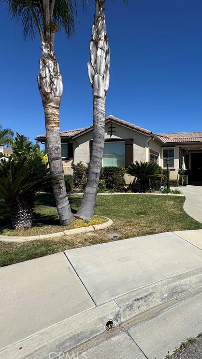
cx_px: 167
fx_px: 200
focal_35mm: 21
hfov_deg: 49.8
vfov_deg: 83.9
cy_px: 178
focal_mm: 2.22
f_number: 2.2
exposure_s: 1/2770
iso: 50
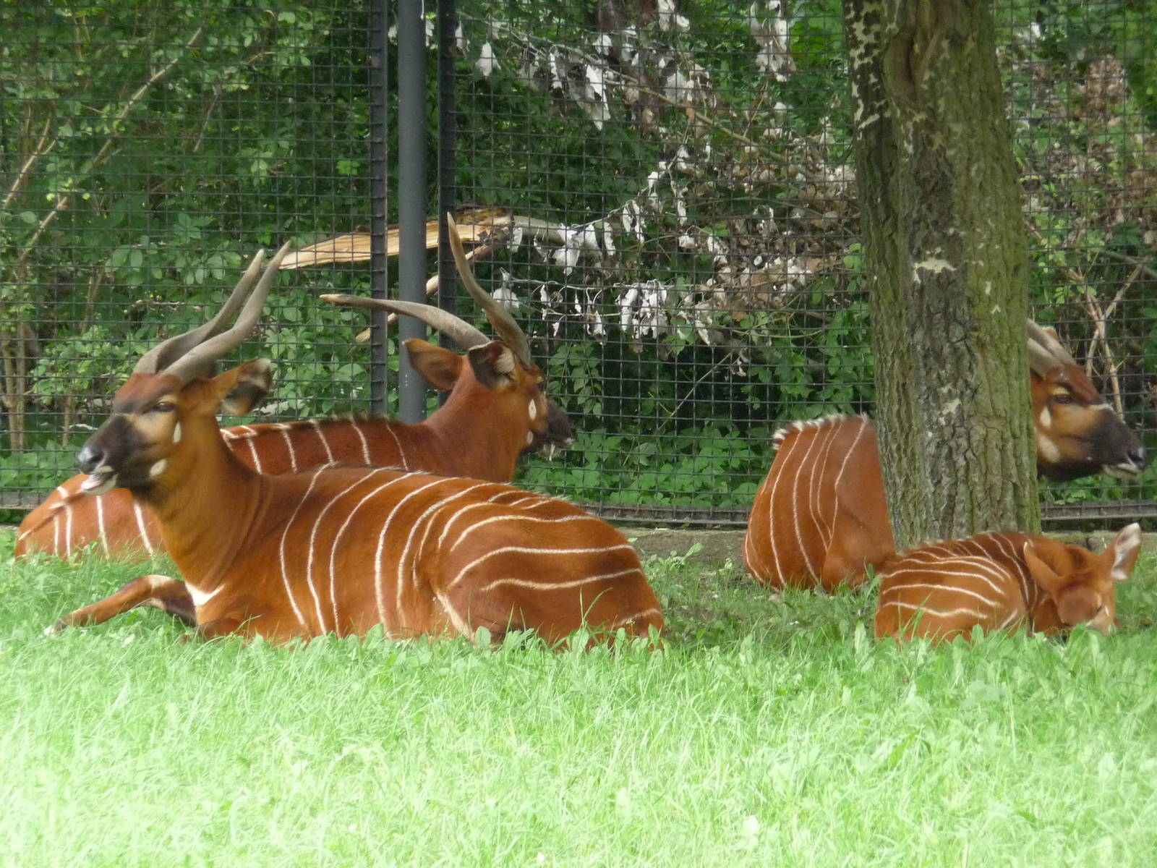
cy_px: 434
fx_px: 8824
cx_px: 578
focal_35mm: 264
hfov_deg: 7.5
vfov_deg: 5.6
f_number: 4.9
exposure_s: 1/60
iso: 400
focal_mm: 40.9
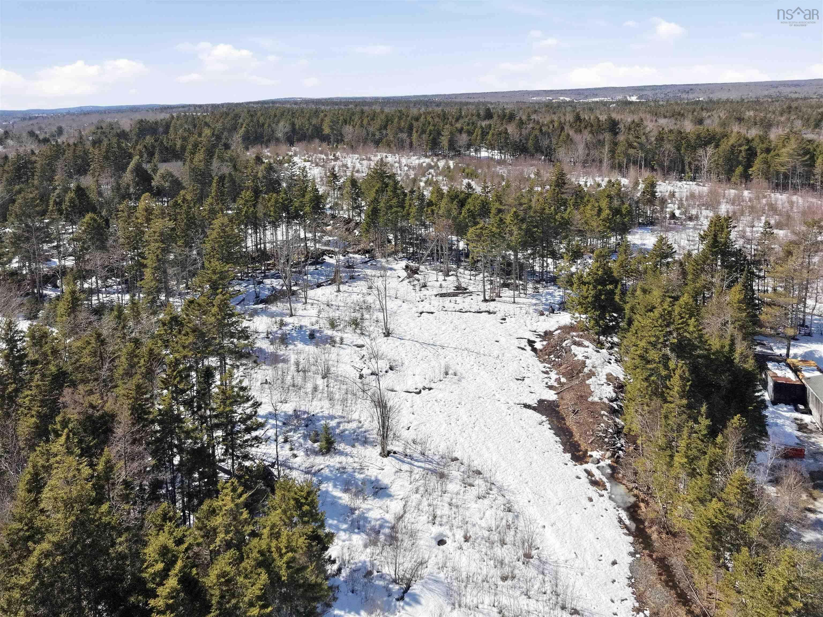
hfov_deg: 71.6
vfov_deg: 56.8
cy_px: 308
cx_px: 412
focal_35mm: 24
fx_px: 571
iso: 300
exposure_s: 1/6400
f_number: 1.8
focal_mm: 8.7
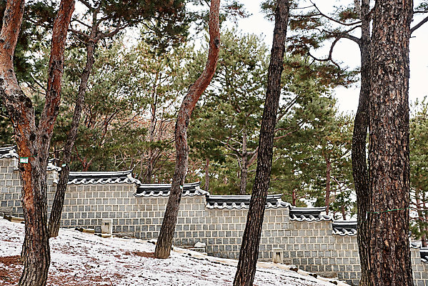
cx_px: 214
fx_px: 452
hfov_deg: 50.7
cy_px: 143
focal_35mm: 38
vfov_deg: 35.1
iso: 400
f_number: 5.6
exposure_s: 1/320
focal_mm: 38
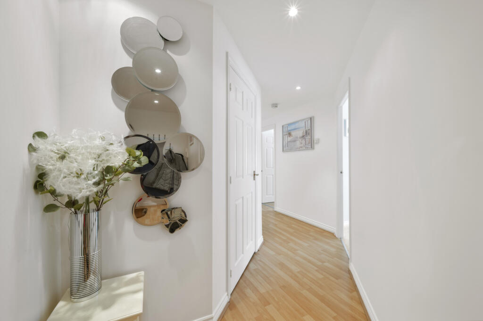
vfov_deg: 81.1
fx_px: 188
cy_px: 160
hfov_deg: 104.3
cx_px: 242
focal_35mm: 14
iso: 200
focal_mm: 14
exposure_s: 1/3
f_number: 16
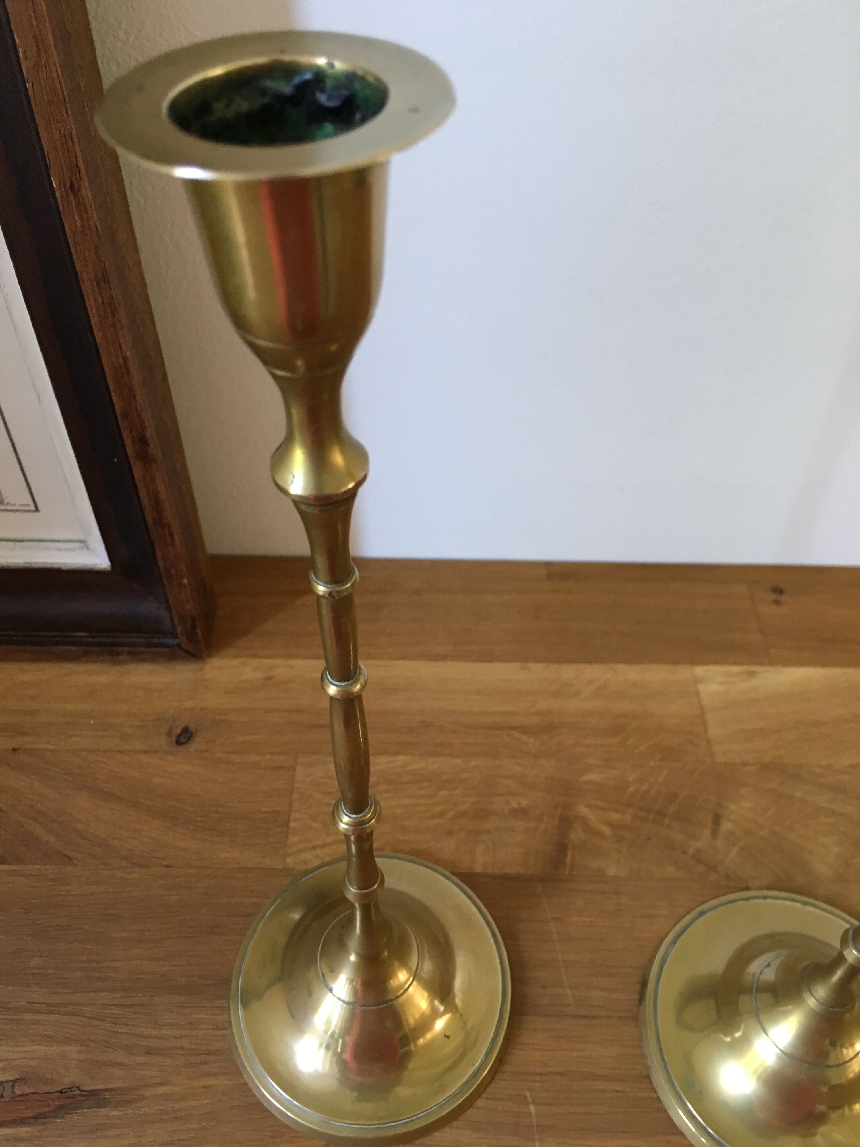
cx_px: 430
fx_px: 961
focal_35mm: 29
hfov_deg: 48.2
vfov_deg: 61.7
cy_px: 574
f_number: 2.2
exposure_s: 1/33
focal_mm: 4.15
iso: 100
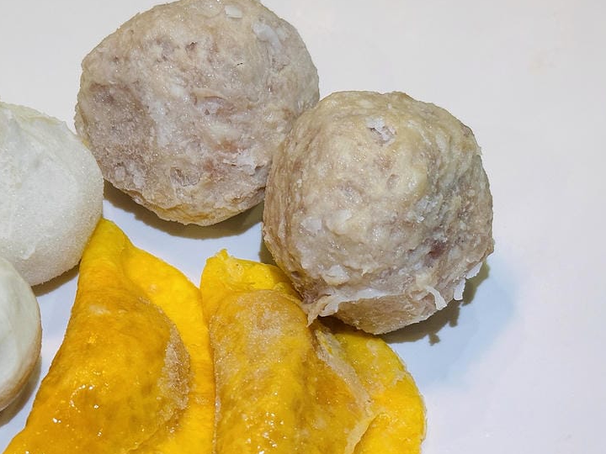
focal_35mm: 80
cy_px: 278
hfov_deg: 24.3
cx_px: 190
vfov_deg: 18.4
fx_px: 1401
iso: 200
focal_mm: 6.86
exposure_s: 1/40
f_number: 1.78
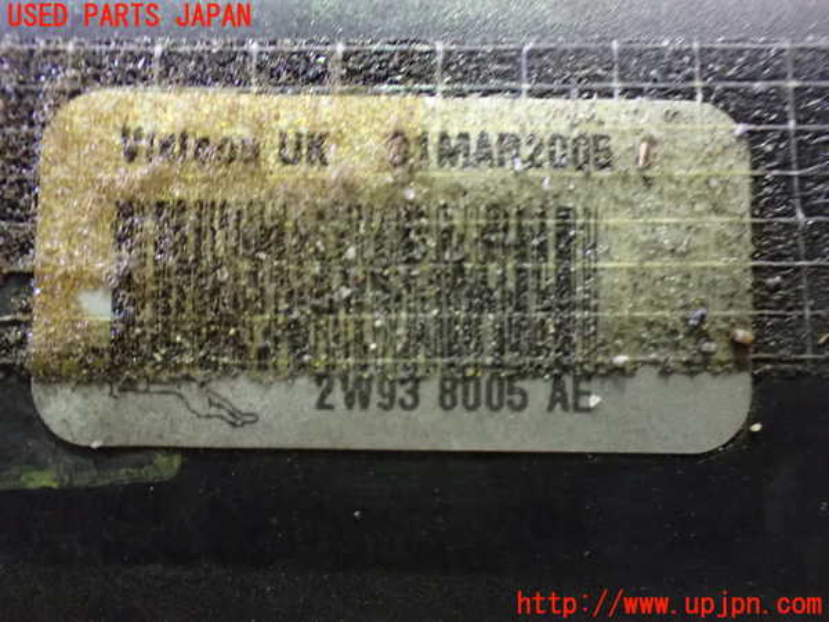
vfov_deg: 37.7
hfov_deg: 49.0
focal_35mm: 38
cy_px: 311
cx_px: 414
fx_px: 910
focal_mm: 6.83
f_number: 2.7
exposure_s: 1/40
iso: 1600
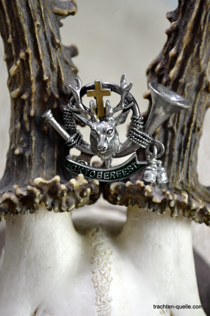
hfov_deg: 18.2
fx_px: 656
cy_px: 158
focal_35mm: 75
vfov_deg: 27.0
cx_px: 105
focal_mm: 50
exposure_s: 1/40
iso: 400
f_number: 5.6
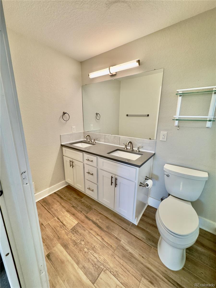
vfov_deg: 102.1
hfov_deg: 85.7
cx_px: 108
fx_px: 116
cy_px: 144
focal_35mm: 14
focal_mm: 2.22
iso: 160
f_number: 2.2
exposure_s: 1/60
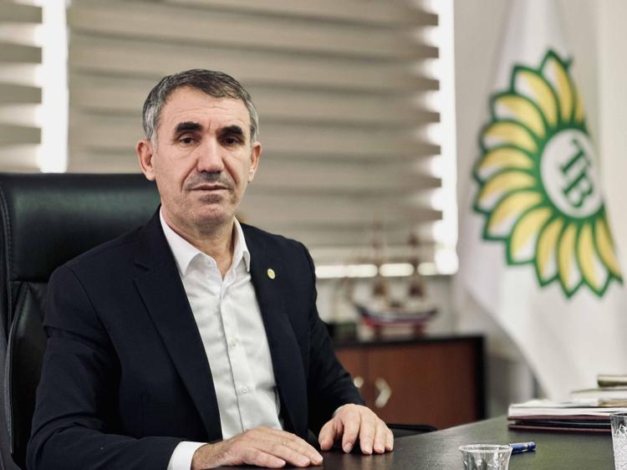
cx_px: 314
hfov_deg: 25.3
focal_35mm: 77
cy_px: 235
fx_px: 1394
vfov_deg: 19.1
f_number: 2.8
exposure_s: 1/16
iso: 400
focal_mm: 9
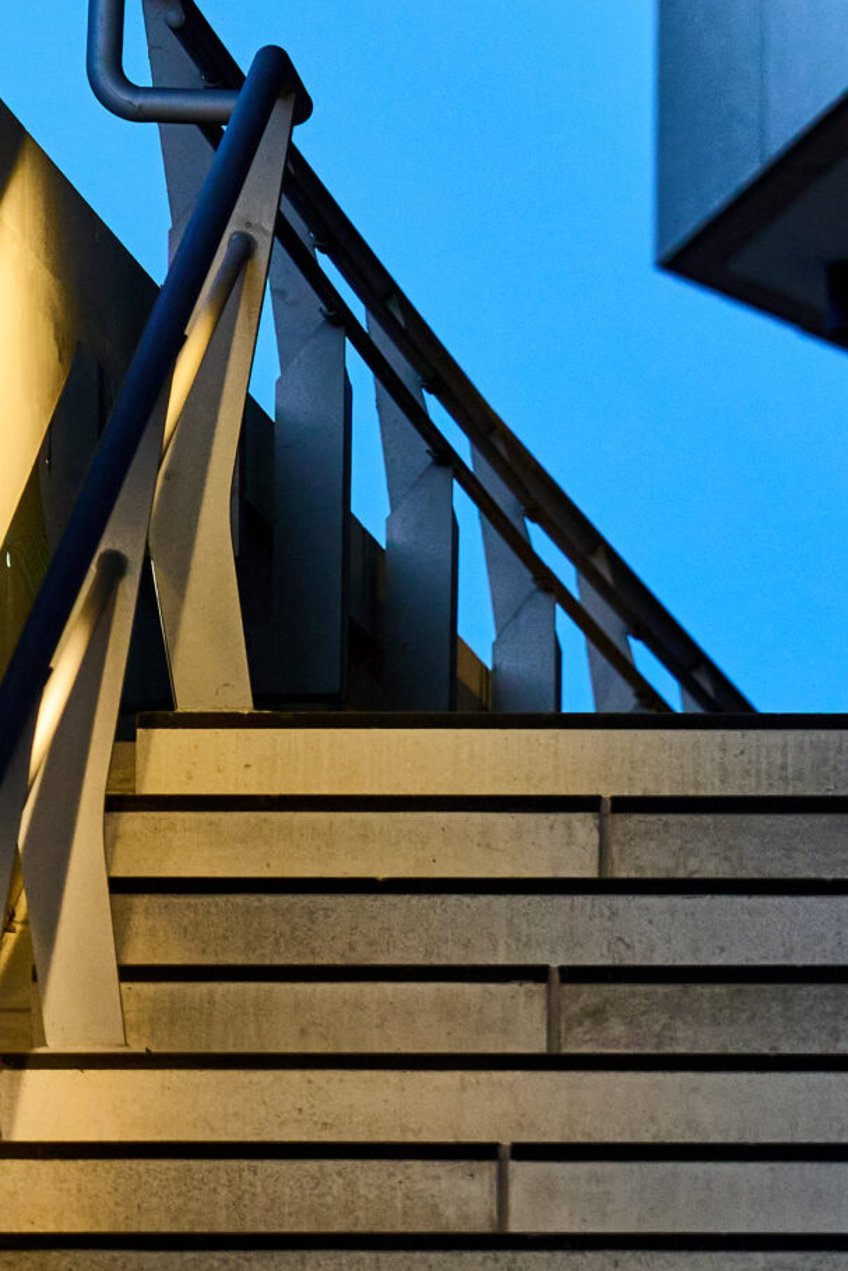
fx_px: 22749
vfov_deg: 3.2
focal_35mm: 644
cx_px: 309
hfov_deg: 2.1
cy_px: 163
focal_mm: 152.7
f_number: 2.8
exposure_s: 1/160
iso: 1250
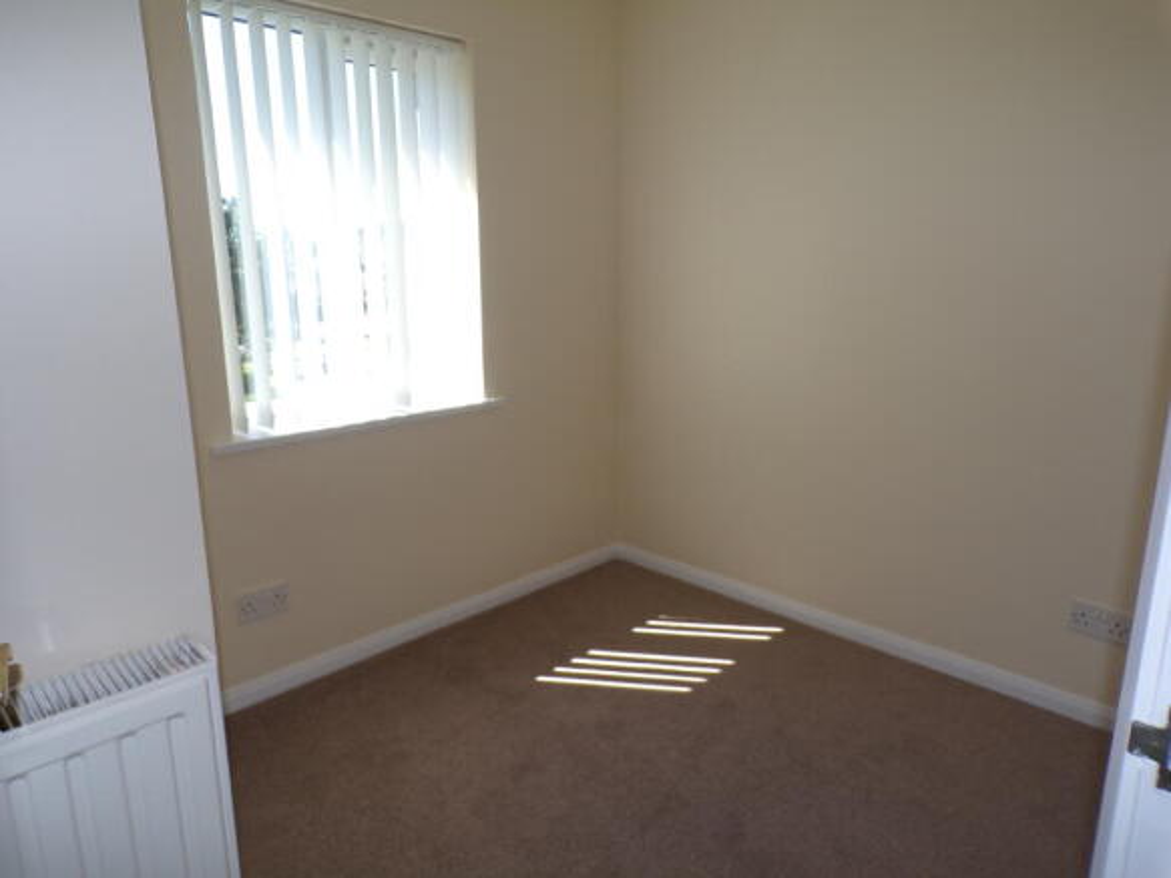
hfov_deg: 71.6
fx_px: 812
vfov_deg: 56.8
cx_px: 586
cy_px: 439
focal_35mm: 24
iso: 80
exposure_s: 1/90
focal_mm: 4.3
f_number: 4.3
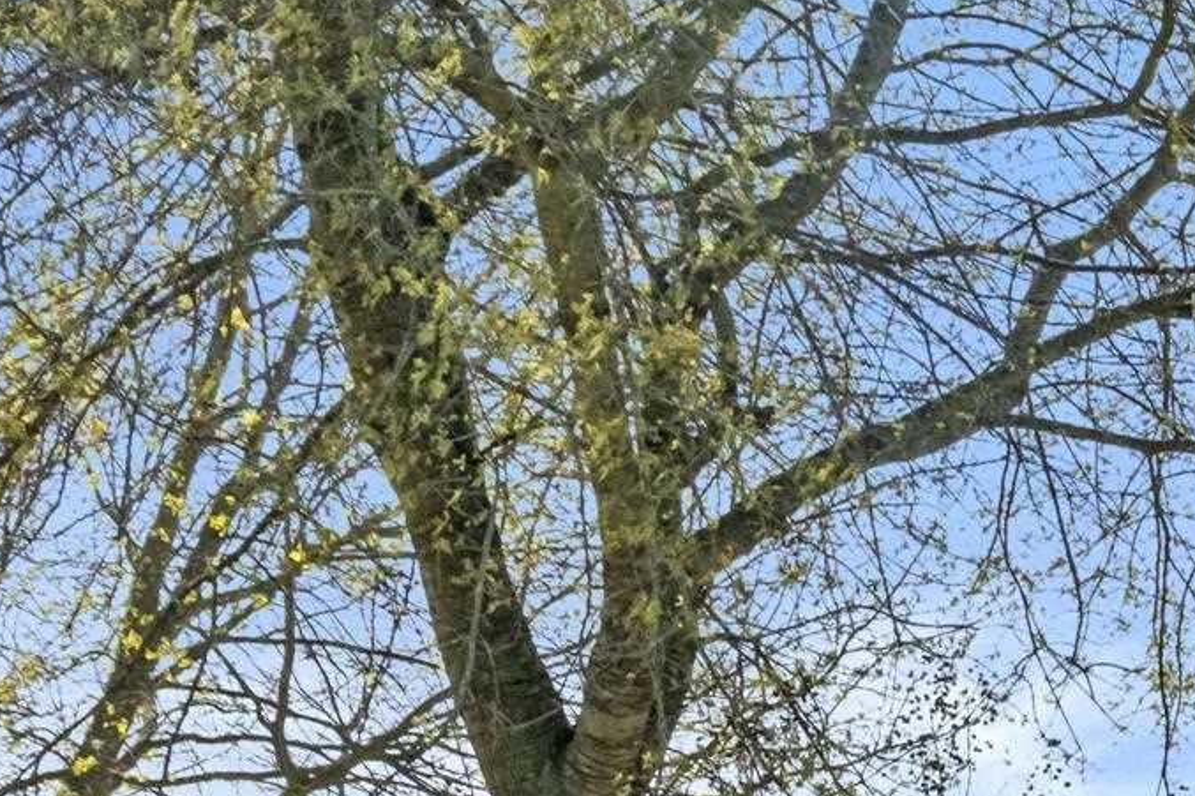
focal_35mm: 133
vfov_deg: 9.9
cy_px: 1321
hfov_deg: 14.5
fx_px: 4414
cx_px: 1728
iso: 800
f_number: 9
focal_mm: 24
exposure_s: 1/1000
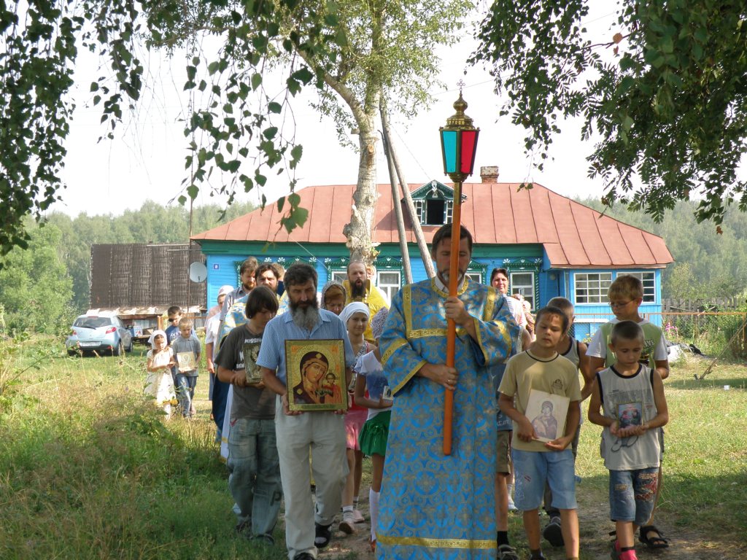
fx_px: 1532
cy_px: 280
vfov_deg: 20.7
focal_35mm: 71
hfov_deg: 27.4
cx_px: 374
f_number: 3.7
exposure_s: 1/200
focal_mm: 12.62
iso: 64
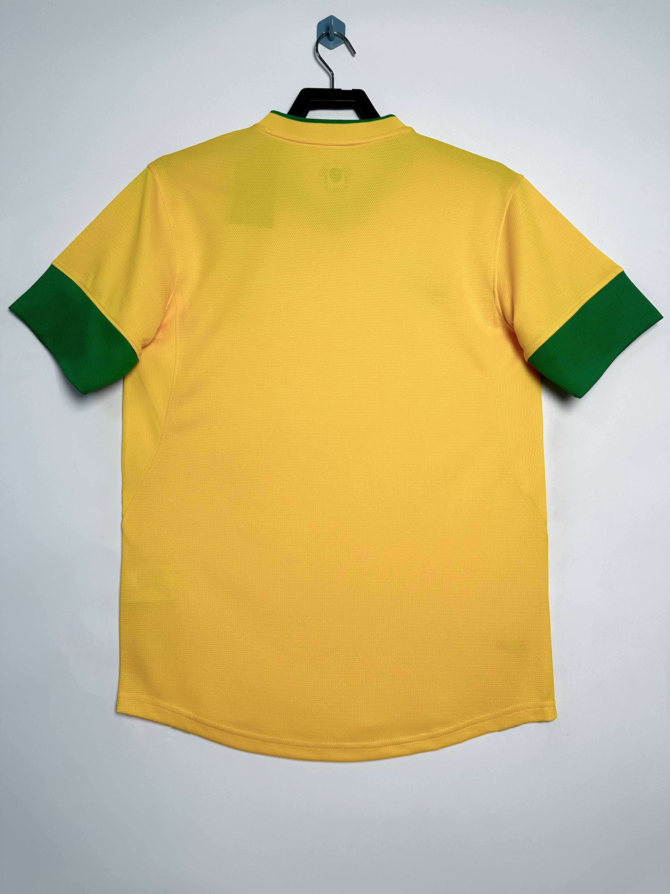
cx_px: 335
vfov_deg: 71.6
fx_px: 619
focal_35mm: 24
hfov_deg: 56.8
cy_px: 447
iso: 80
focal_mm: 6.86
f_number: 1.78
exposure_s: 1/262
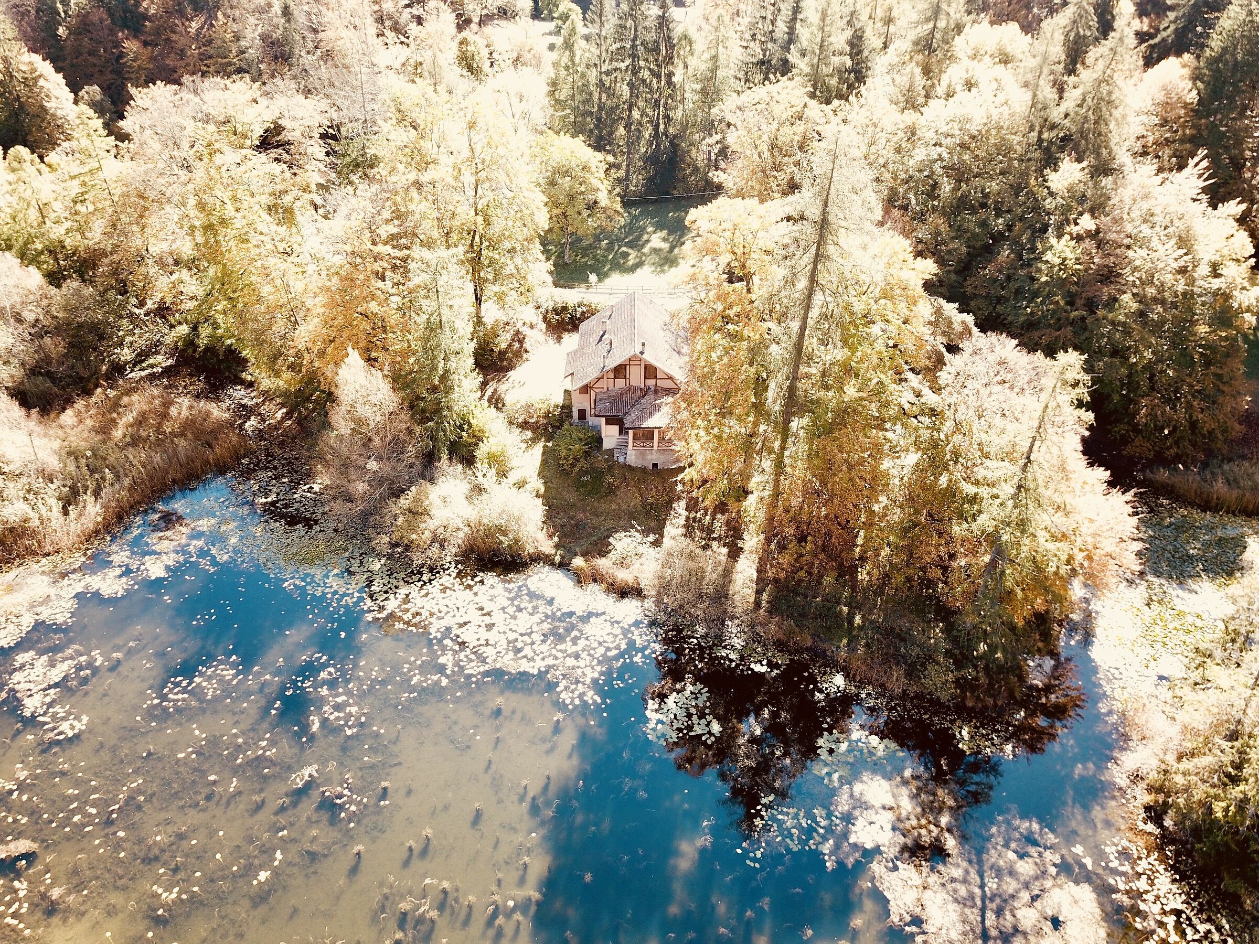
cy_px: 472
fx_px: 946
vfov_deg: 53.1
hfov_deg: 67.3
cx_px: 630
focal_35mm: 26
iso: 100
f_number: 2.2
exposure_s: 1/121
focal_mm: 4.73
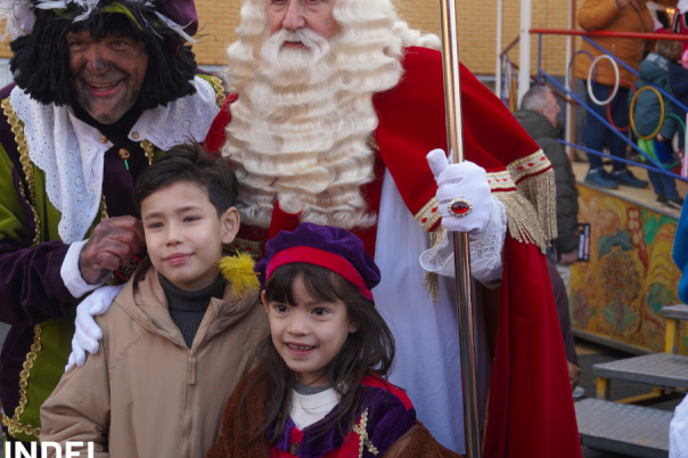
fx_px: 1025
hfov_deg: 37.0
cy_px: 193
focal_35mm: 54
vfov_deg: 25.2
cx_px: 275
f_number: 4.5
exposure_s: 1/160
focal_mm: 27
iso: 125
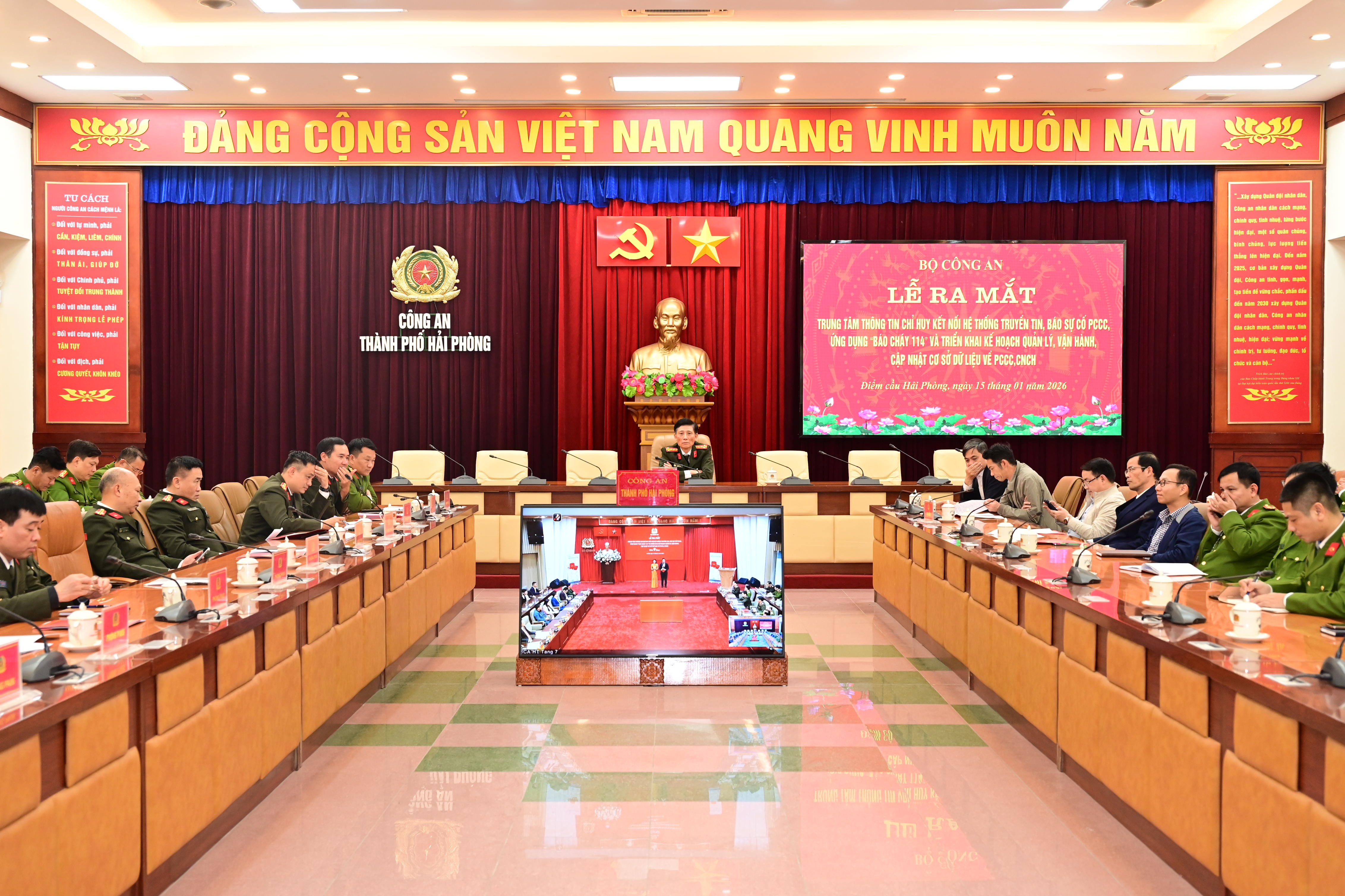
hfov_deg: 49.6
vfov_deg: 34.2
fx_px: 1457
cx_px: 672
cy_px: 448
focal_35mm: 39
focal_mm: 39
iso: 2000
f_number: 4
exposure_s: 1/160
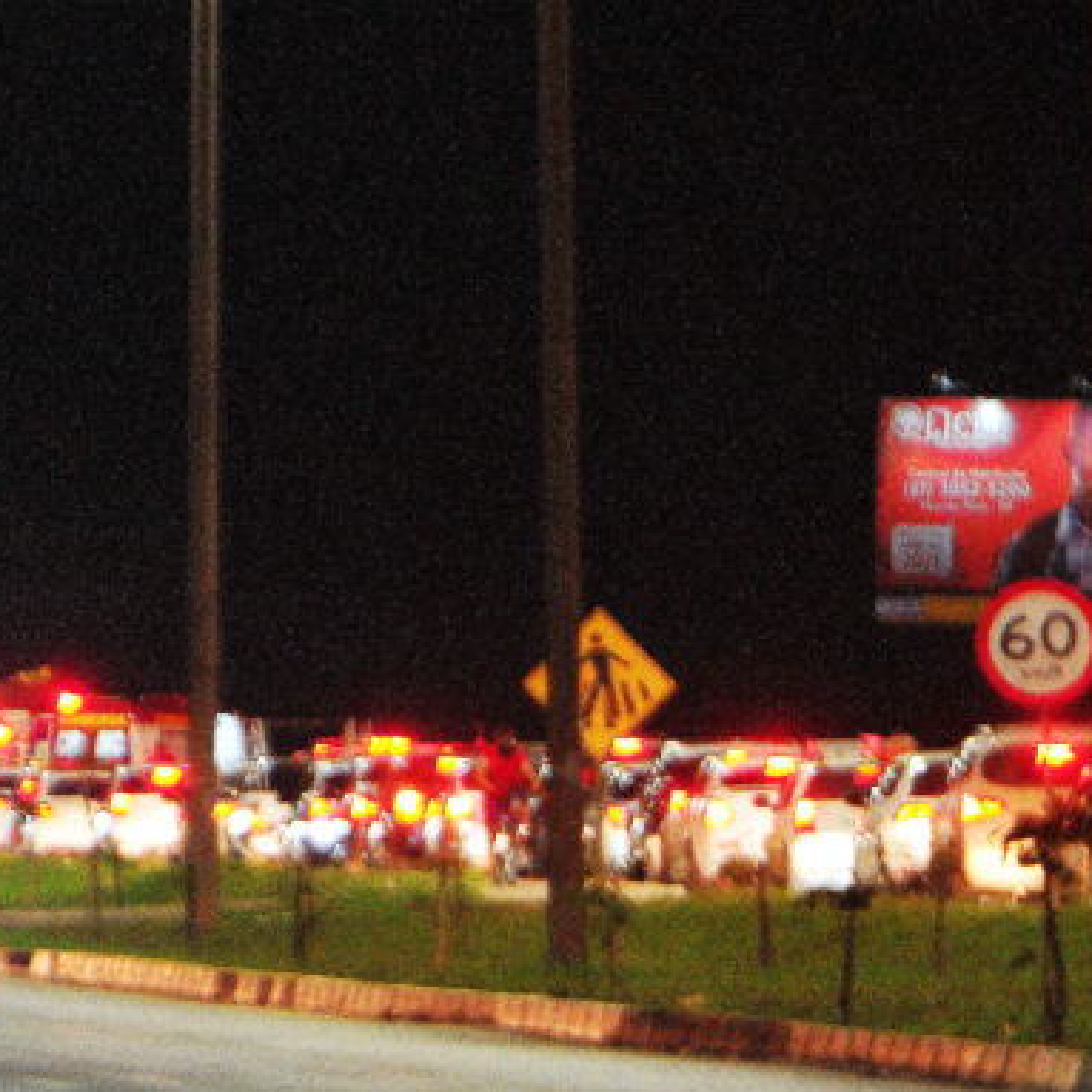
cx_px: -40
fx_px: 23667
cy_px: 262
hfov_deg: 2.6
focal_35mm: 663
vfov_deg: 2.6
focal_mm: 195
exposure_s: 1/40
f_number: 2.8
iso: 1000
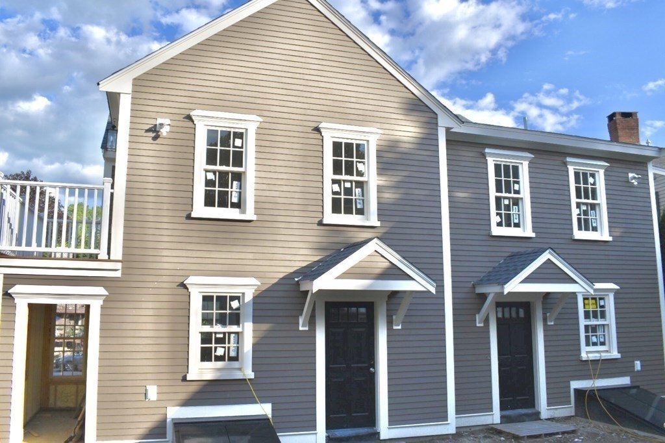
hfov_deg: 67.4
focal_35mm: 27
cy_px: 222
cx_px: 332
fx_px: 499
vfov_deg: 47.9
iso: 200
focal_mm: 18
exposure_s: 1/320
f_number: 9
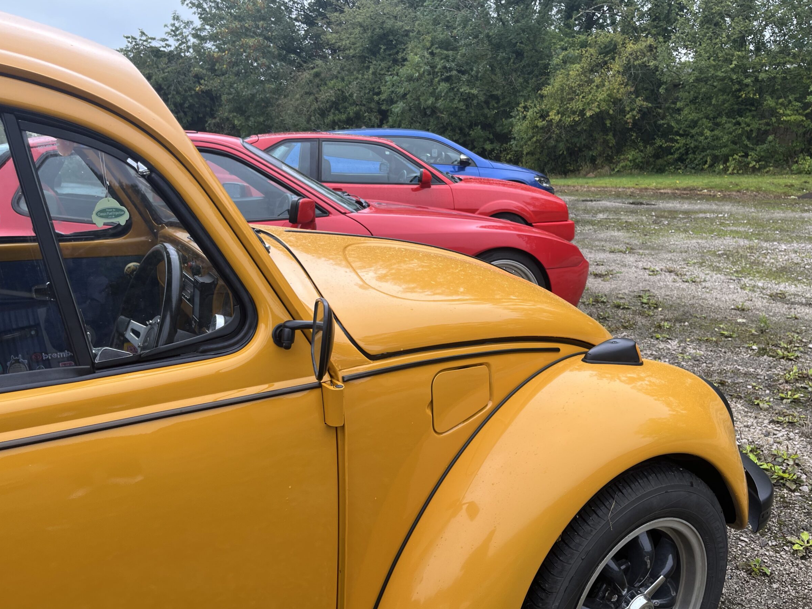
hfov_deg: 63.4
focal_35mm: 28
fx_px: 657
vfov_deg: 49.7
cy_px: 320
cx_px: 414
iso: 32
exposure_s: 1/146
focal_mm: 5.1
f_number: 1.6
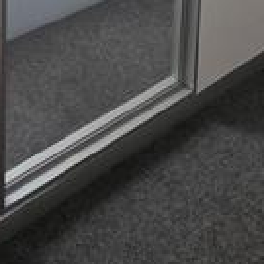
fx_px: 587
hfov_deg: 23.9
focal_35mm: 68
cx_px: -18
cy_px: -231
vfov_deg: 18.7
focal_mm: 2.2
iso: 160
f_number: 1.9
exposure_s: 1/100
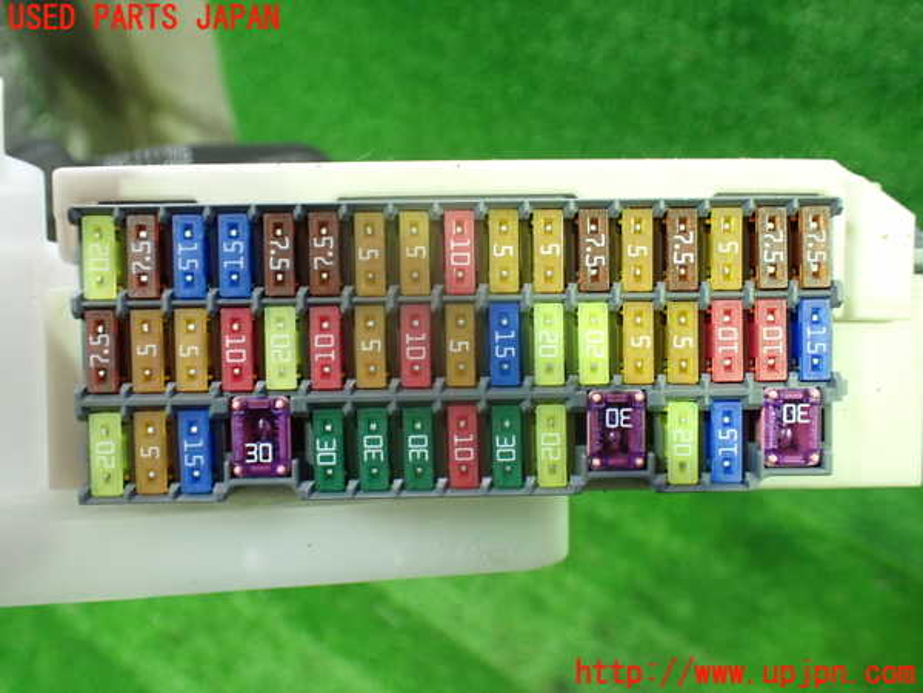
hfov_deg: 60.0
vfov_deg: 46.8
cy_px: 346
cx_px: 462
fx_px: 800
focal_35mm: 30
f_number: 2.3
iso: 800
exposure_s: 1/30
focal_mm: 5.4
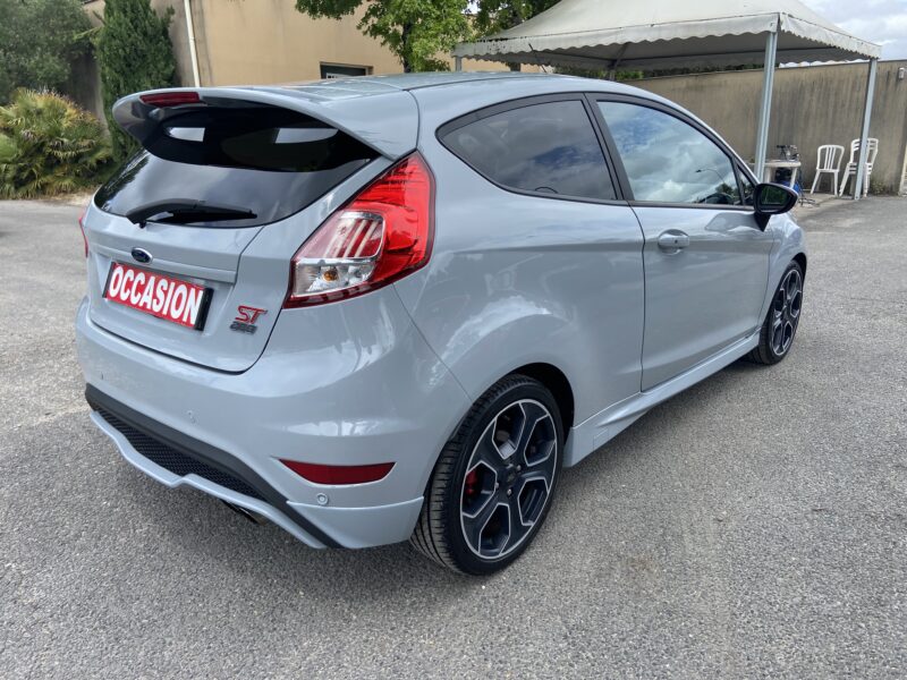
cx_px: 454
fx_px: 681
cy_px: 340
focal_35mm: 26
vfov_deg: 53.1
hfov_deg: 67.3
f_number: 1.8
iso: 32
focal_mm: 4.25
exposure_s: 1/1316
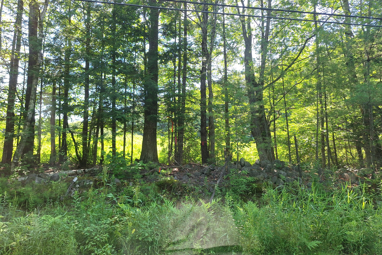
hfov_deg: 73.7
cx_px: 192
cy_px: 118
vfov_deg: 53.1
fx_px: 255
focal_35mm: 24
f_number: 1.8
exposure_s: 1/258
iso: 40
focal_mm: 5.54
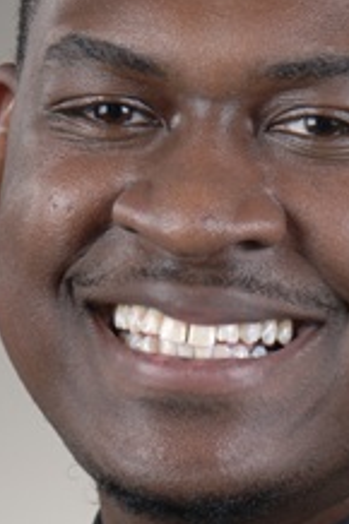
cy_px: 365
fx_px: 4923
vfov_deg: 6.1
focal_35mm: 338
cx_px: 258
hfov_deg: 4.1
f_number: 10
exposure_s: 1/250
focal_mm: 82
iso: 200
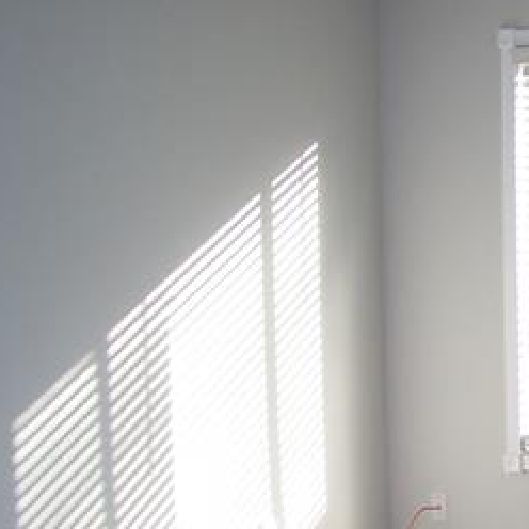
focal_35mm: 94
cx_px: 704
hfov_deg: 17.3
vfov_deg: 18.1
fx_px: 1625
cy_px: 503
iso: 64
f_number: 2.8
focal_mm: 5.85
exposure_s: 1/160
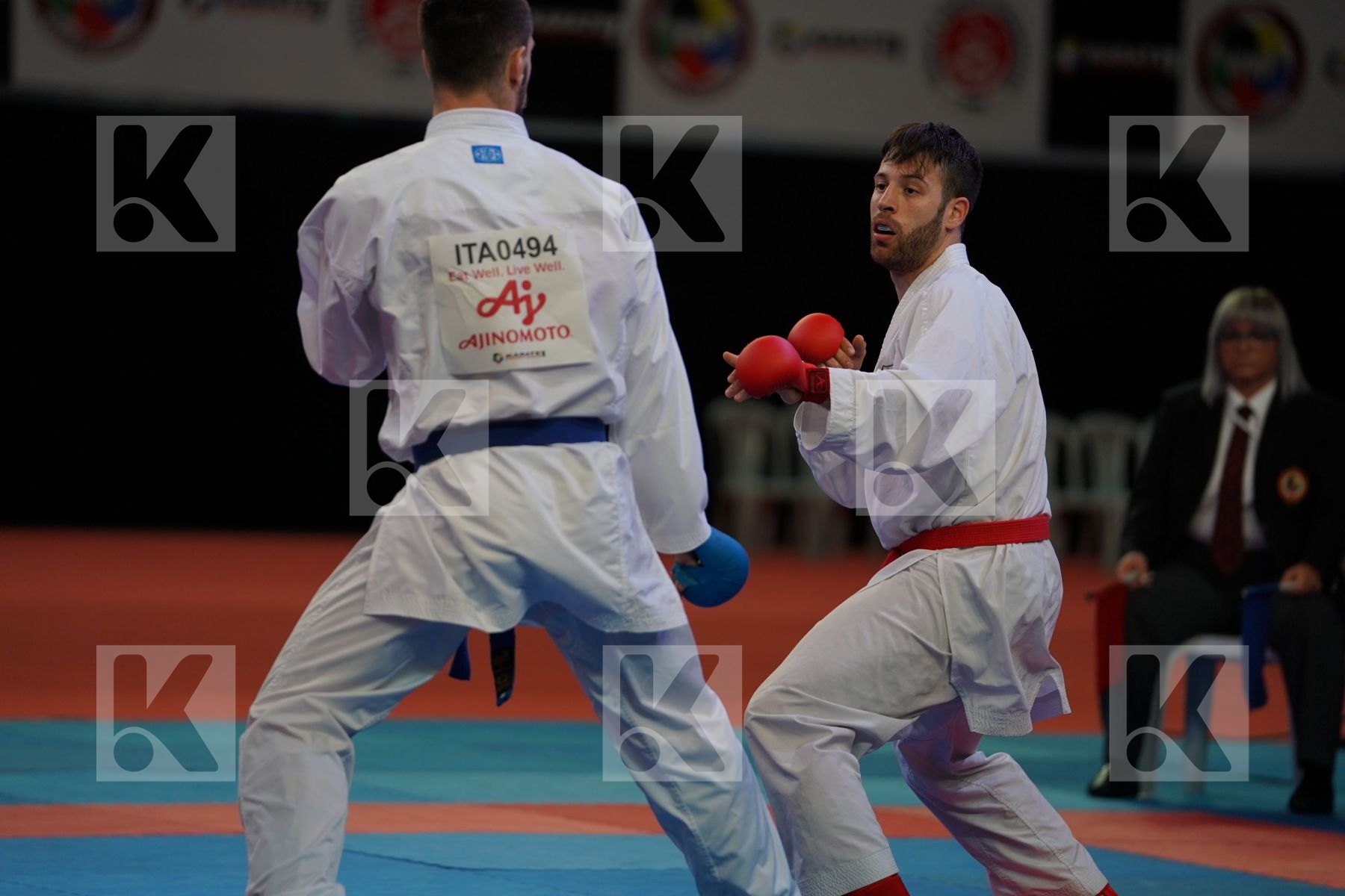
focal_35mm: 189
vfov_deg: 7.3
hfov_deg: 10.9
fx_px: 7061
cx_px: 672
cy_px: 448
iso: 500
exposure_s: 1/1000
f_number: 2.8
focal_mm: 189
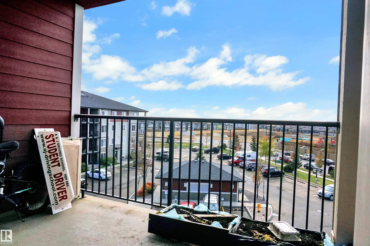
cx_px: 185
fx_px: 247
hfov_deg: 73.7
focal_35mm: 24
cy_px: 123
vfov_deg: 53.1
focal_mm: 16
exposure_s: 1/2500
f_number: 8
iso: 400
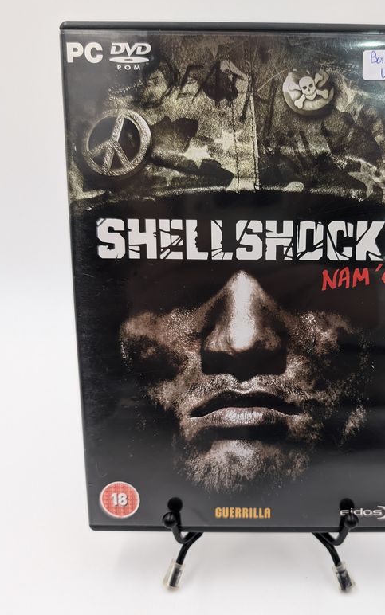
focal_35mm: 33
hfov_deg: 37.6
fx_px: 554
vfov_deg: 58.1
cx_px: 281
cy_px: 331
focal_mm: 6.9
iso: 123
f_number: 1.68
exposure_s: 1/45.5
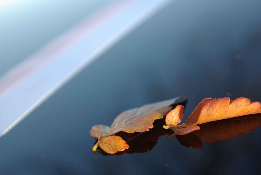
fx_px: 498
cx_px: 155
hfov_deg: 29.3
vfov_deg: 19.9
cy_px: 106
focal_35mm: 69
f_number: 4.5
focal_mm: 35
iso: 100
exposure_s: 1/90
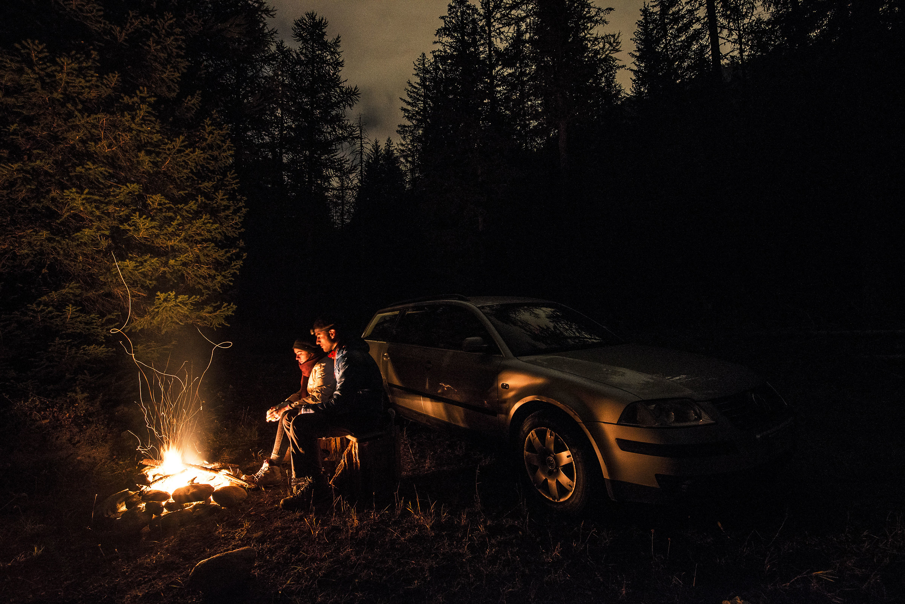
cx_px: 452
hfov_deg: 96.7
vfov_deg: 73.8
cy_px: 302
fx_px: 402
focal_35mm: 16
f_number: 7.1
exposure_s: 25
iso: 1000
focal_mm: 16
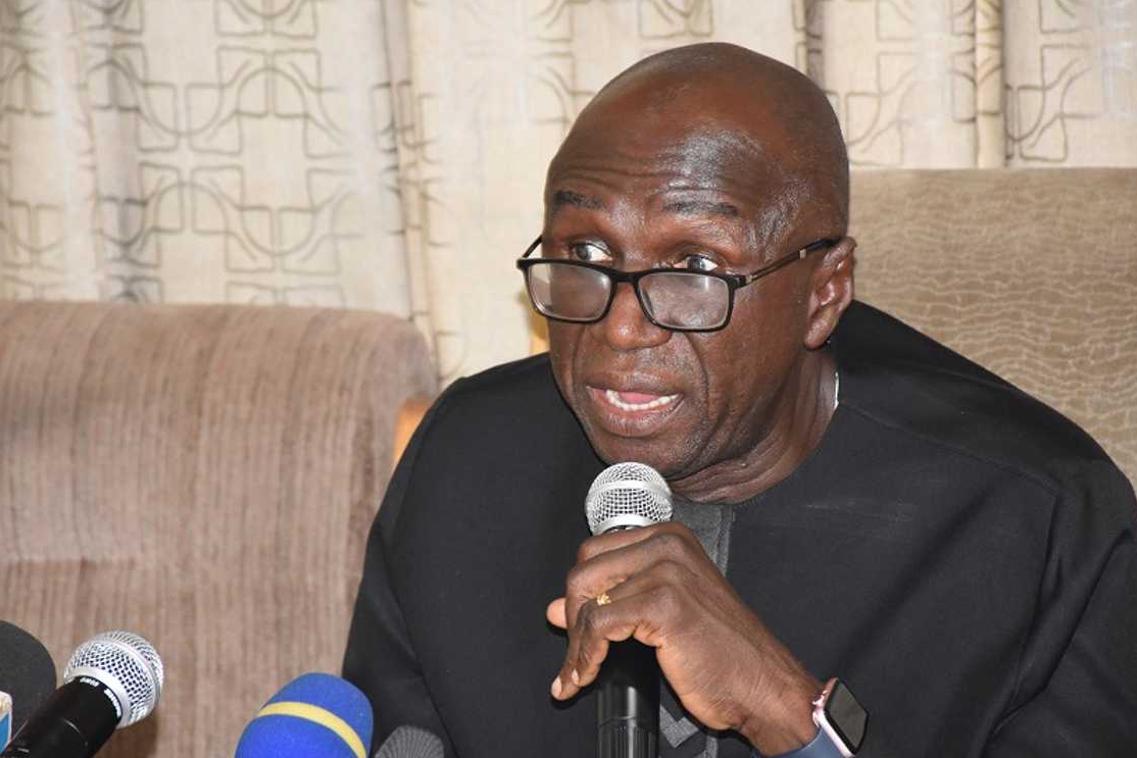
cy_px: 380
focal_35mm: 211
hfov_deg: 9.8
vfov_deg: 6.5
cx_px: 570
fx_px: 6664
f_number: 7.1
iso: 3200
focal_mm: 140
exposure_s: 1/60
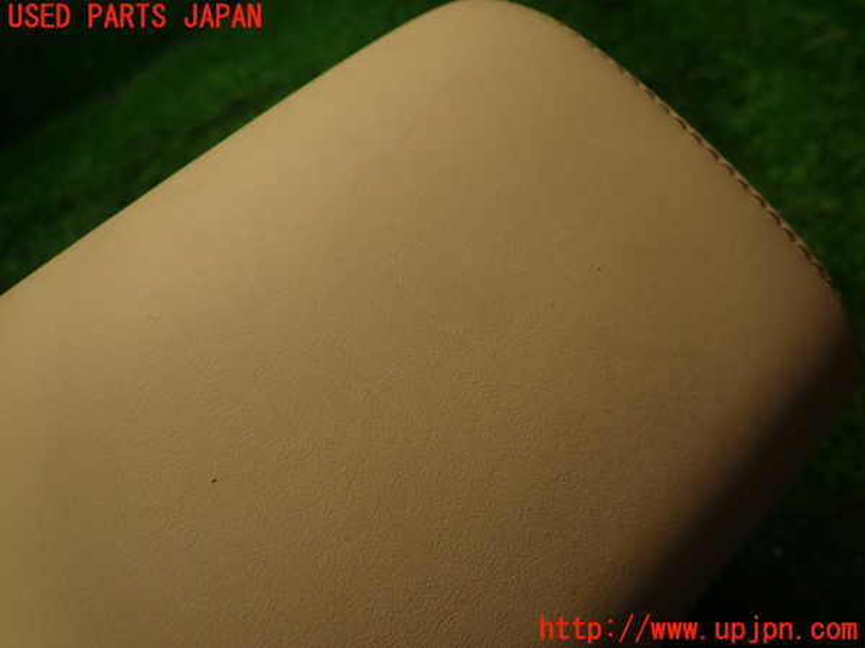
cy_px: 324
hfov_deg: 69.4
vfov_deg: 54.9
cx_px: 432
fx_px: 625
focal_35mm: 25
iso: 125
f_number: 2
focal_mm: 4.5
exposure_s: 1/60
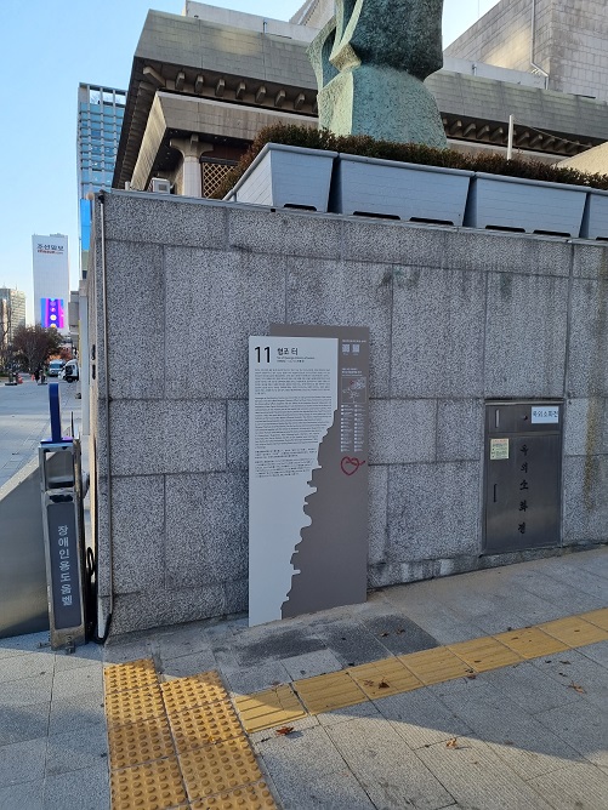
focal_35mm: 26
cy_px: 405
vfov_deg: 67.3
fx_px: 609
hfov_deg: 53.1
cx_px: 304
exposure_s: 1/726
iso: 50
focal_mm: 5.4
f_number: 1.8
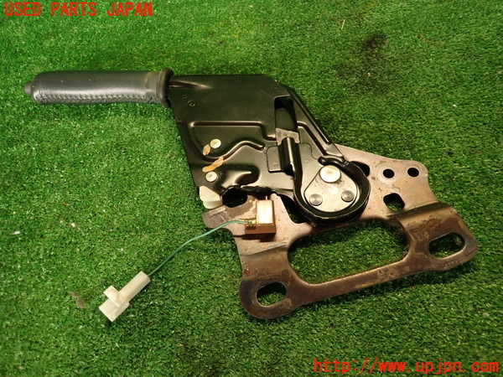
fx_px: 363
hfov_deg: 69.4
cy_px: 188
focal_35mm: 25
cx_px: 252
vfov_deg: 54.9
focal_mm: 4.5
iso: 200
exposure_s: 1/40
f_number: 2
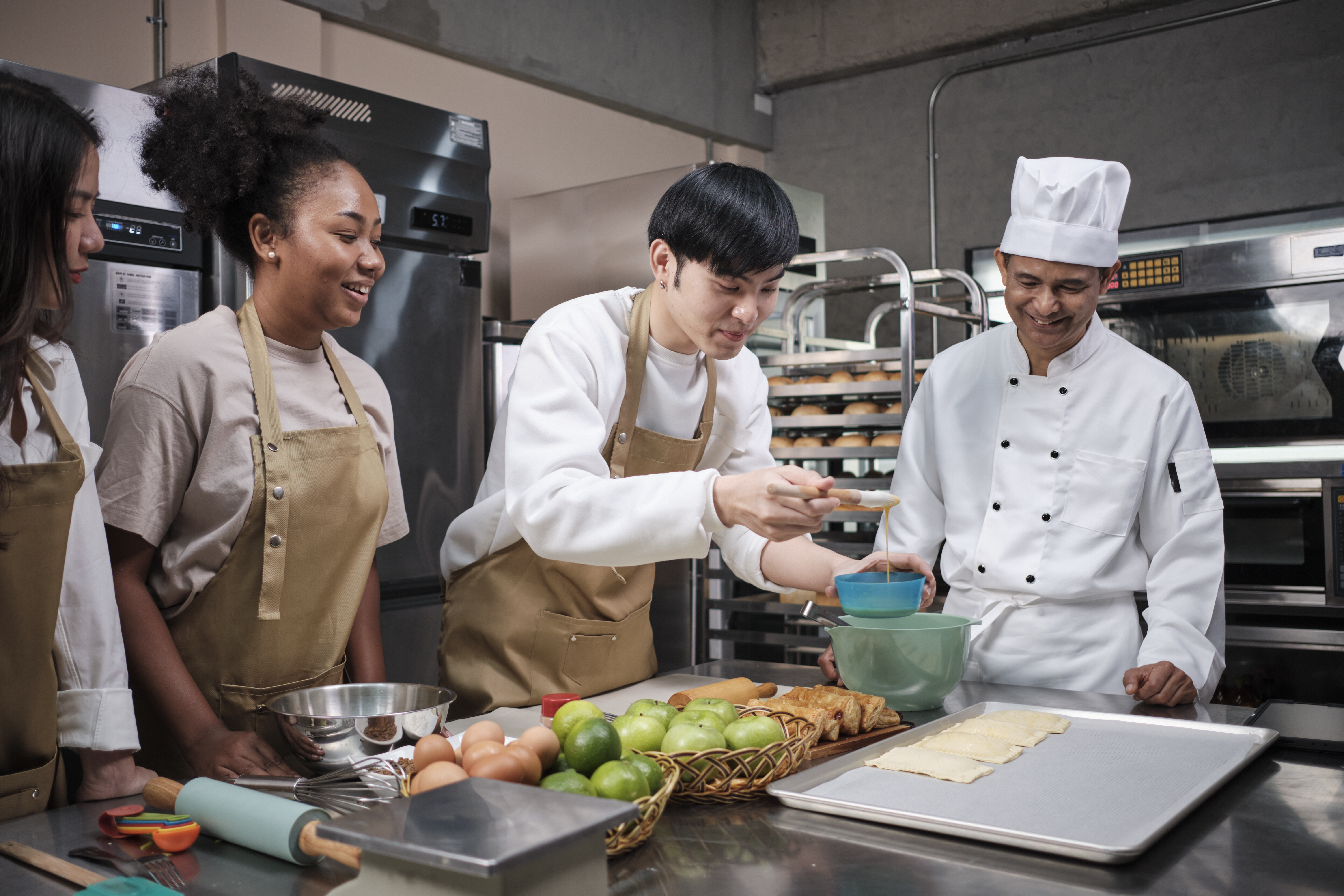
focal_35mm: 35
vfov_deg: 37.9
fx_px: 1307
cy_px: 448
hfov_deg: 54.4
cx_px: 672
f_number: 2
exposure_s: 1/220
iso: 200
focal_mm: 23
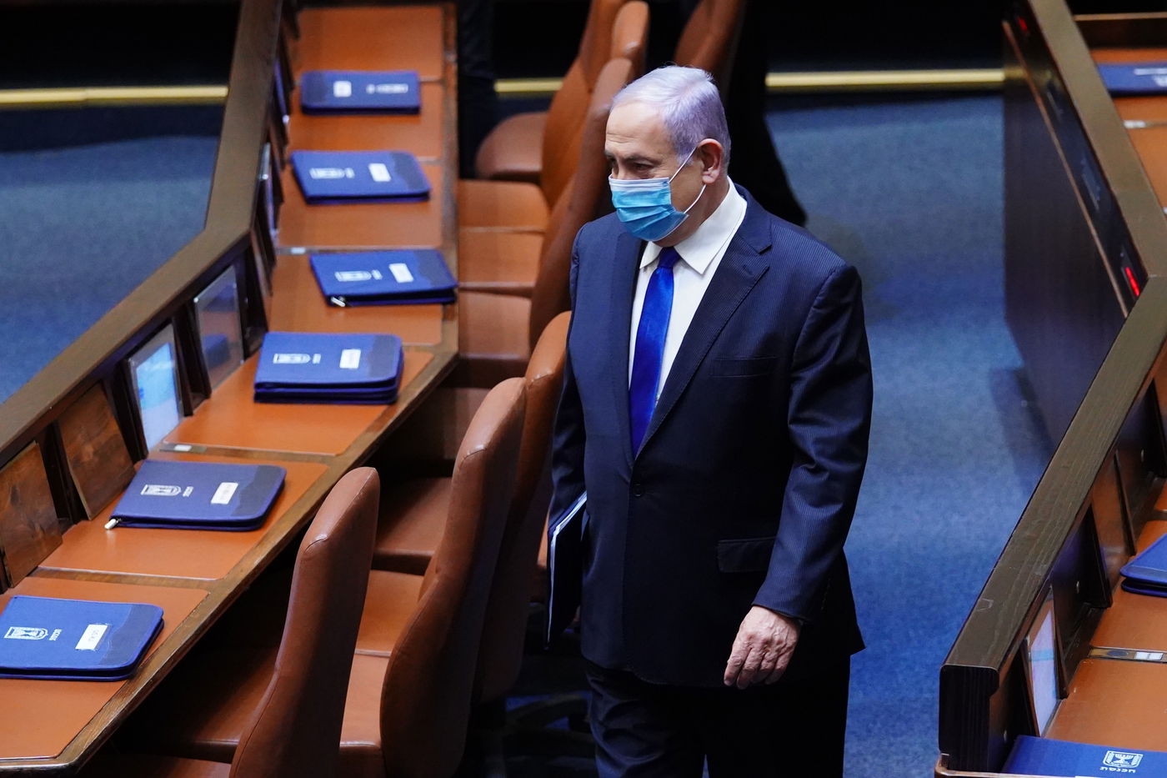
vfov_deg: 6.9
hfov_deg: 10.4
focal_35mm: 198
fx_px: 6417
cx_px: 584
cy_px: 389
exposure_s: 1/320
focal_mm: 132
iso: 8000
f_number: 3.5
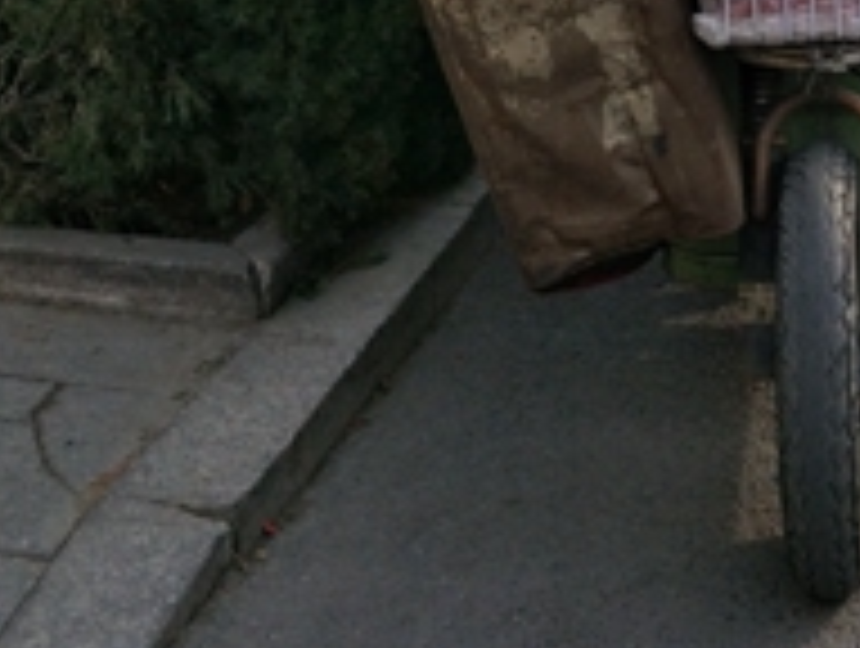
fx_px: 1717
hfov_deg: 27.4
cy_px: -182
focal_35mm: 69
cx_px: 720
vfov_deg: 19.8
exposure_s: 1/1285
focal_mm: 4.1
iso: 103
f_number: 1.7
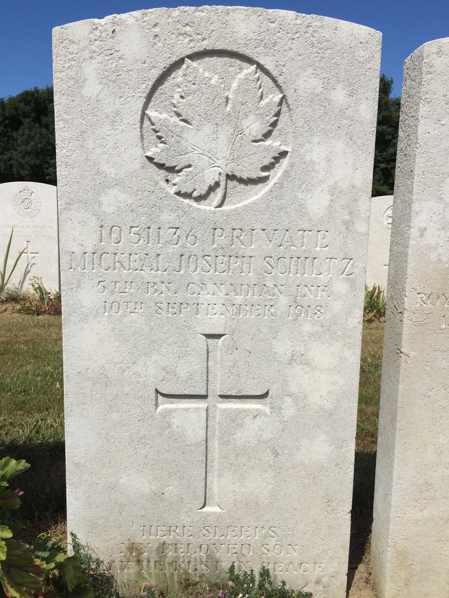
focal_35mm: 29
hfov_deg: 48.2
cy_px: 299
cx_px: 224
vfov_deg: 61.7
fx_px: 502
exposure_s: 1/3968
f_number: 2.2
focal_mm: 4.15
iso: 32
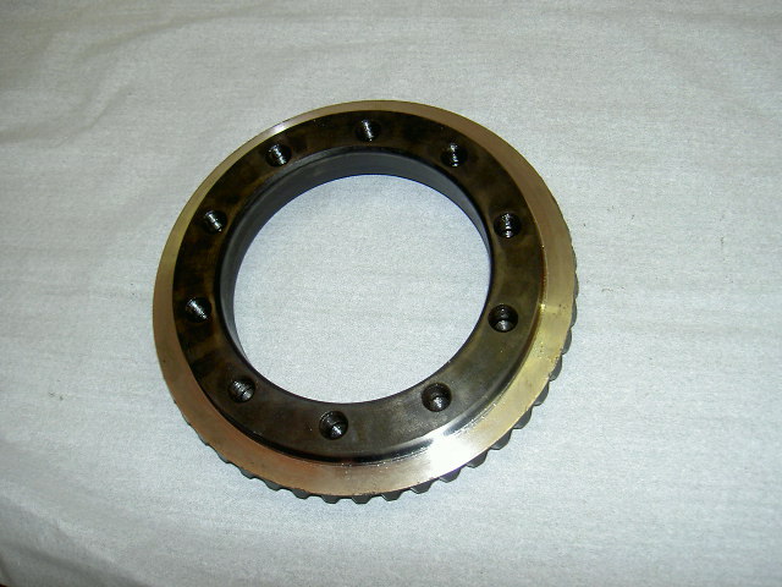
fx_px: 881
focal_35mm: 39
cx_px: 391
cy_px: 294
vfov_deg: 36.8
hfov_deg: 47.9
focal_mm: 8
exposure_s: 1/59.5
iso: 100
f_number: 2.8
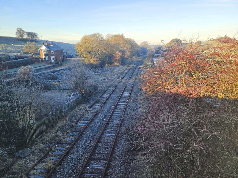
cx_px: 119
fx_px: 179
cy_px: 89
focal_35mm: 26
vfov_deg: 53.1
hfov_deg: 67.3
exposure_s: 1/571
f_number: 1.8
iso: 40
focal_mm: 5.4
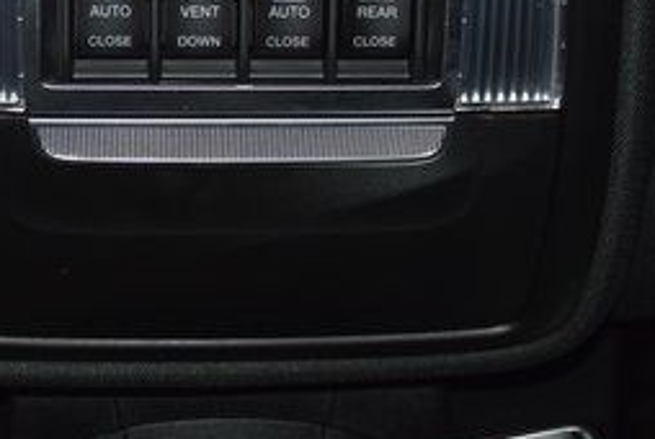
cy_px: -17
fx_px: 1239
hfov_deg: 29.5
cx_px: 237
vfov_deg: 19.4
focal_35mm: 68
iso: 320
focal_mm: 18
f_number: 3.5
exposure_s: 1/80
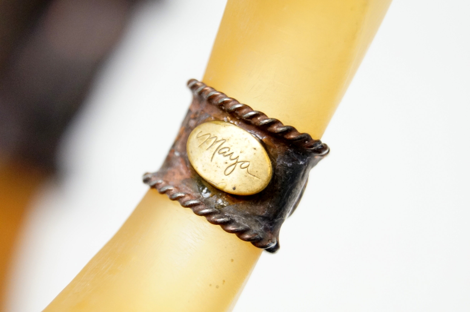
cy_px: 156
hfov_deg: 24.7
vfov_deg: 16.5
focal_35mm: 82
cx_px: 235
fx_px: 1075
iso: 2500
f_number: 5.6
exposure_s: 1/100
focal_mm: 55
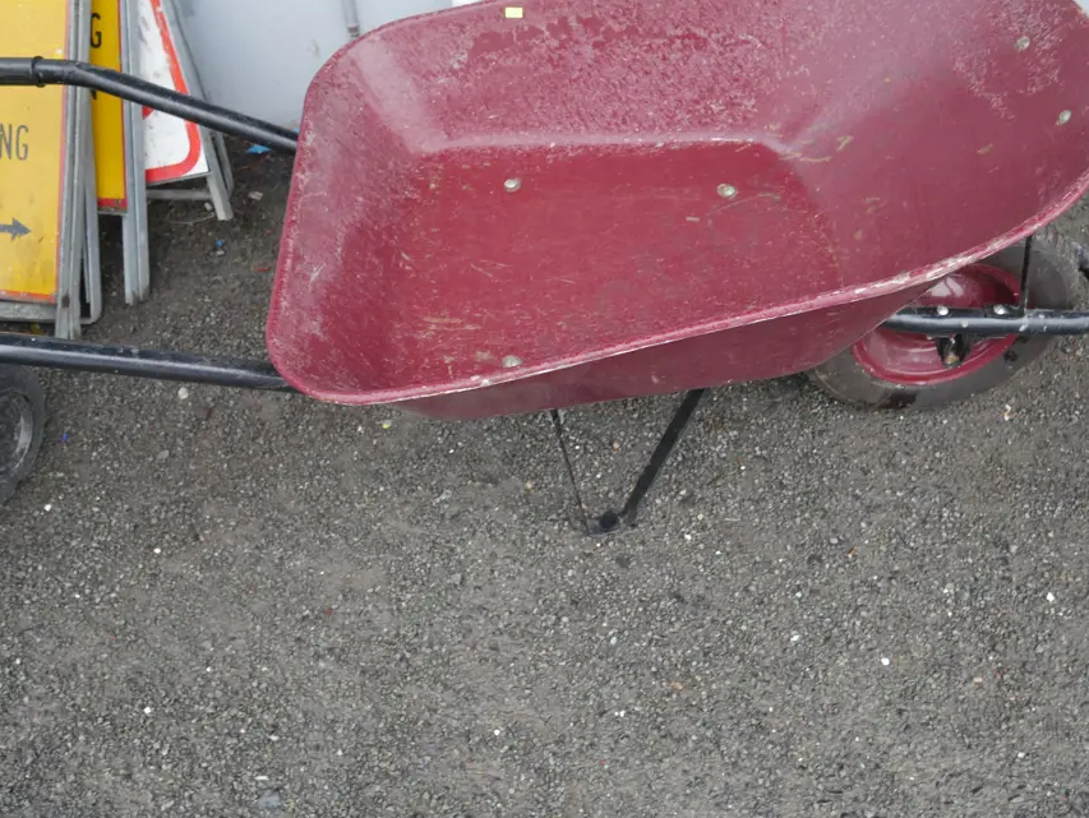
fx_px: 1133
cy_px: 340
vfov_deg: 39.6
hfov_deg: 51.3
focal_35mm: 36
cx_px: 580
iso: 320
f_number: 3.6
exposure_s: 1/60
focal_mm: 15
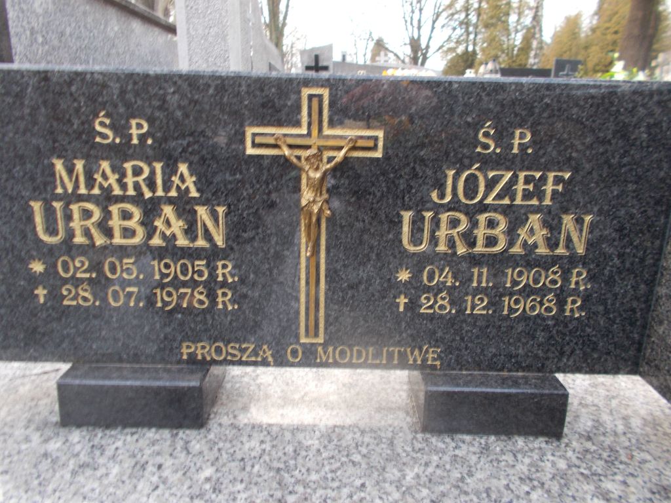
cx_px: 336
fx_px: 504
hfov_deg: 67.3
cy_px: 252
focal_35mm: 26
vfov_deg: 53.1
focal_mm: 4.6
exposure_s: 1/25
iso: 100
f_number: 3.2
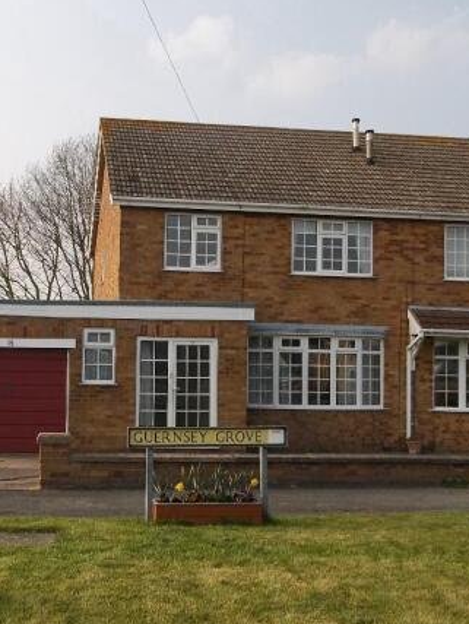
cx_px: 144
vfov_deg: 42.0
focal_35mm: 45
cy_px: 312
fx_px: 812
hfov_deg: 31.9
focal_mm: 5.9
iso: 80
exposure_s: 1/125
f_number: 8
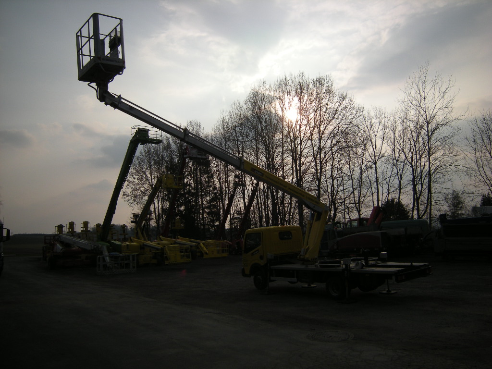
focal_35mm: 28
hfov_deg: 63.4
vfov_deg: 49.7
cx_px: 246
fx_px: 398
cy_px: 184
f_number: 5.6
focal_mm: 4.7
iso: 64
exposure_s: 1/737
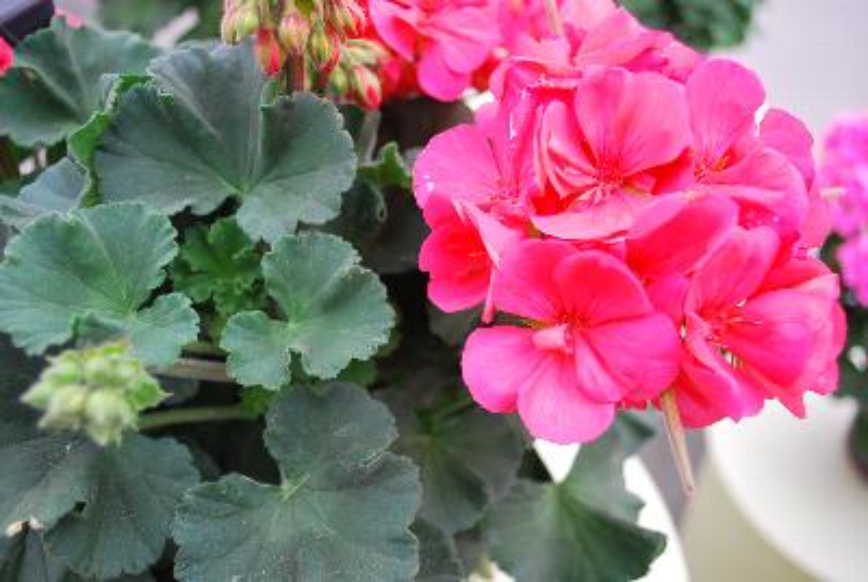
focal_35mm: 33
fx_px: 797
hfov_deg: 57.2
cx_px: 434
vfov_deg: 40.1
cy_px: 291
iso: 280
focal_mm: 22
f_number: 4
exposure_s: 1/60
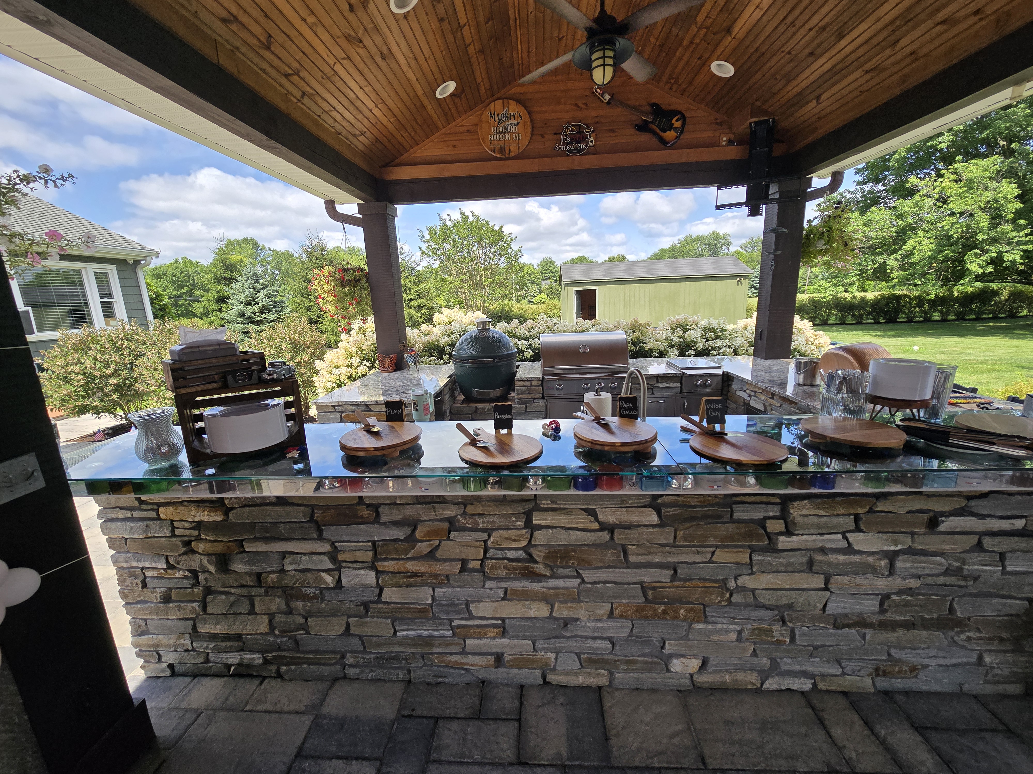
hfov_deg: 106.2
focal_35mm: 13
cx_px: 516
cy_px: 387
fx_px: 388
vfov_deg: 89.9
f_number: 2.2
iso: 50
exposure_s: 1/803
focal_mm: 2.2
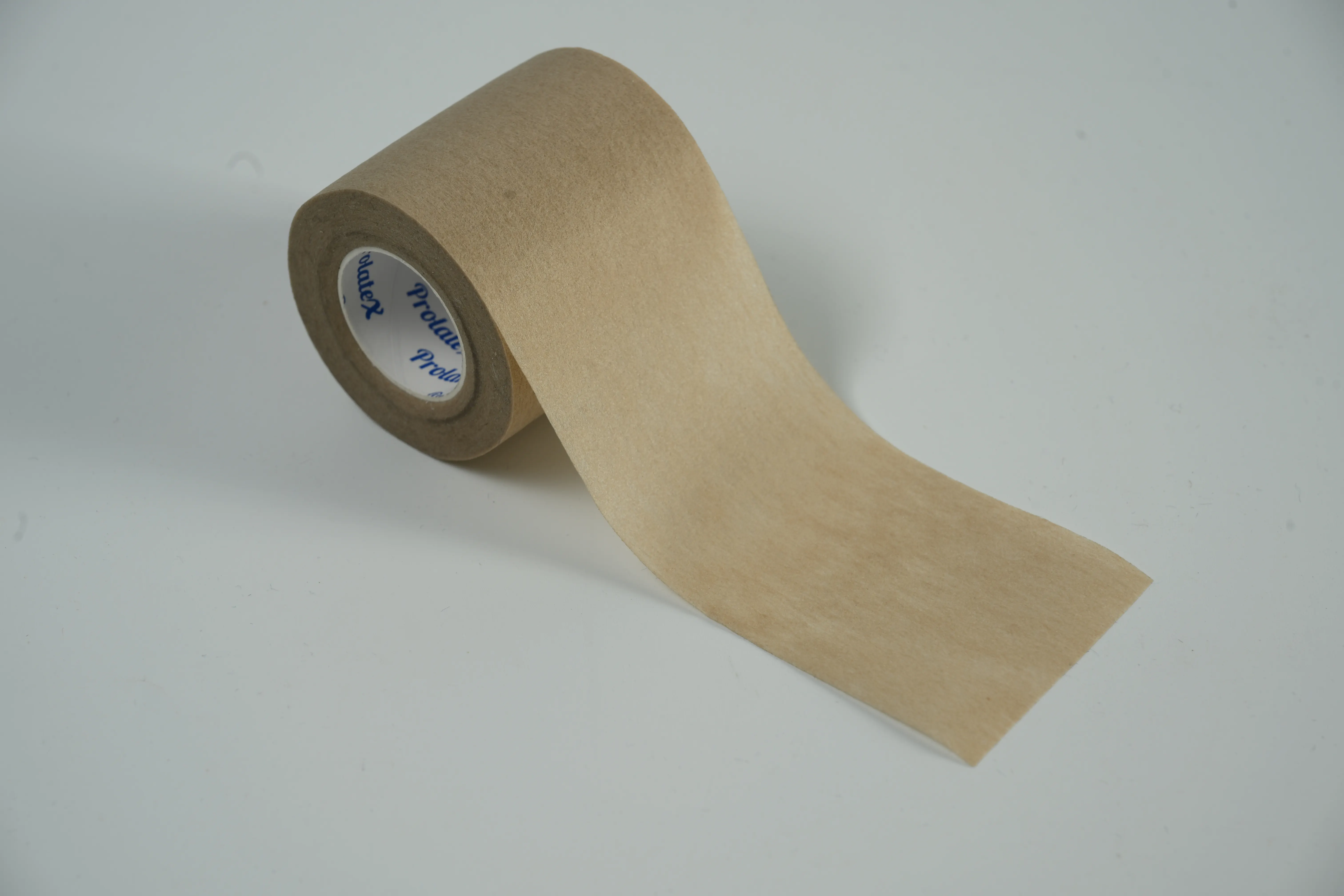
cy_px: 448
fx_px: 4480
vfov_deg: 11.4
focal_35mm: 120
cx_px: 672
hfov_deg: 17.1
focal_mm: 120
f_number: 11
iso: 100
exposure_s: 1/125
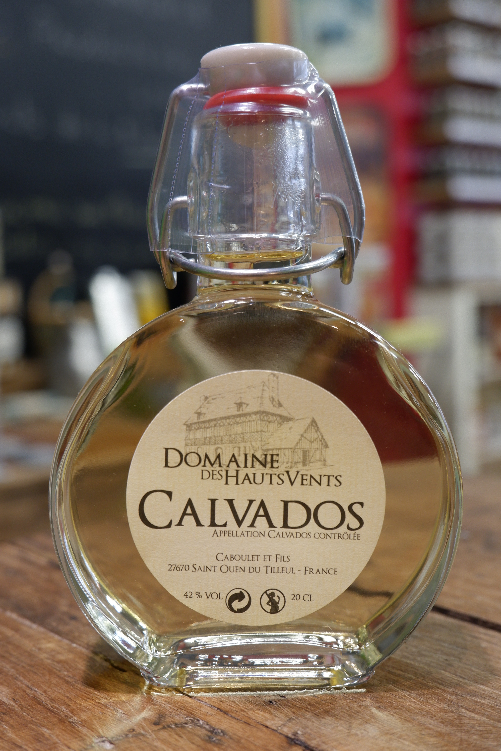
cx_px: 250
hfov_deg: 29.9
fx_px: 939
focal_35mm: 45
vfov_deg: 43.6
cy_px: 376
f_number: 4.7
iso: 640
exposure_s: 1/45
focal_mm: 30.5
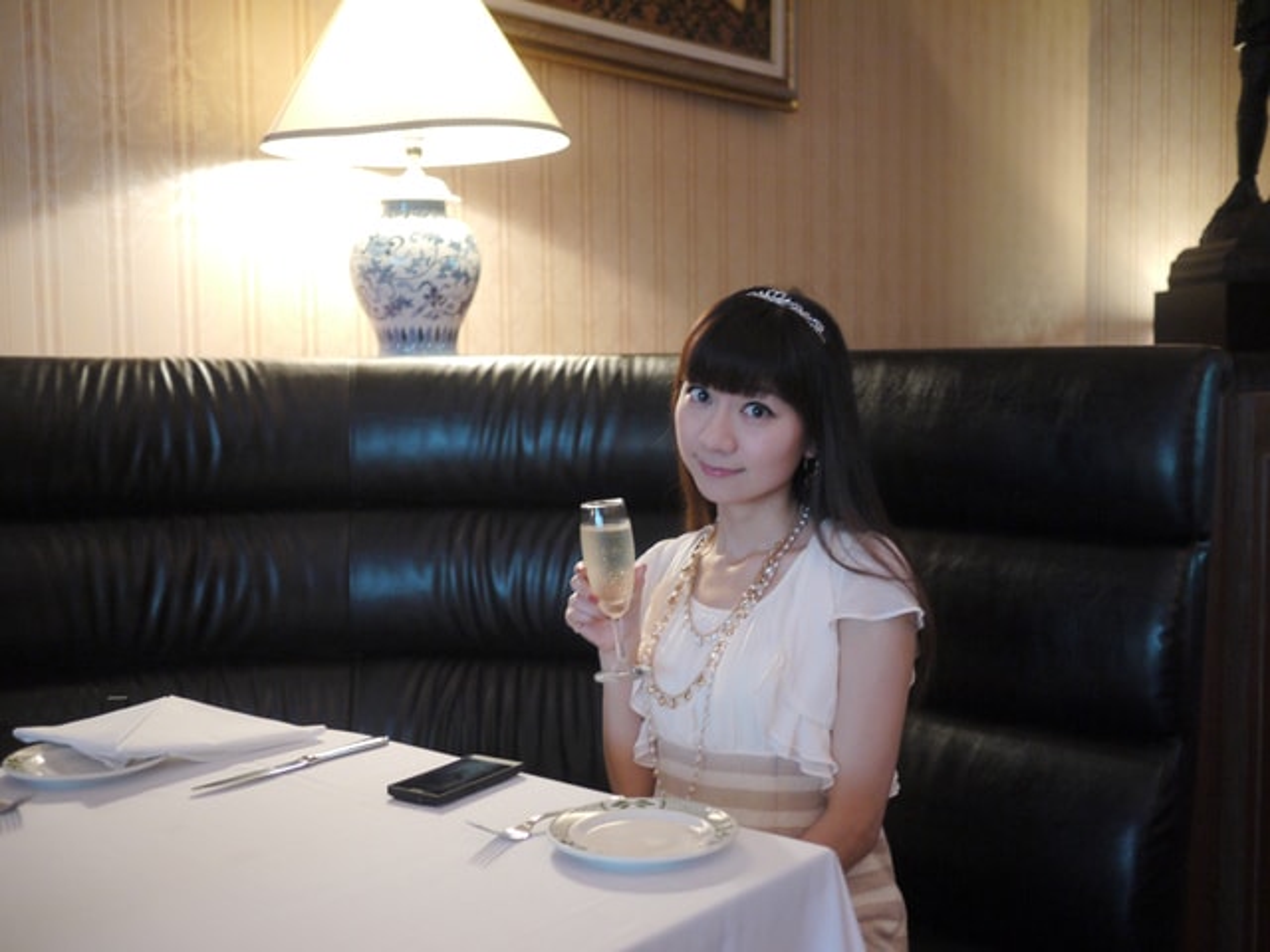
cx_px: 635
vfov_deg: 36.0
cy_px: 476
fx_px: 1468
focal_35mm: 40
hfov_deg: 46.8
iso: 400
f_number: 1.7
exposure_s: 1/20
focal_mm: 20
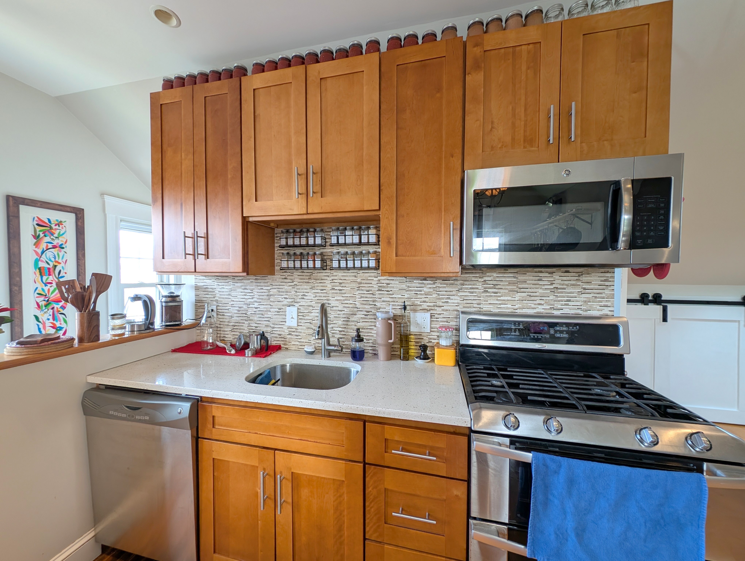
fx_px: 259
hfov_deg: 110.5
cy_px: 280
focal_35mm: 12
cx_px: 372
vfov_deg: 94.6
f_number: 1.95
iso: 49
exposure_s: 1/40
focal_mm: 2.23
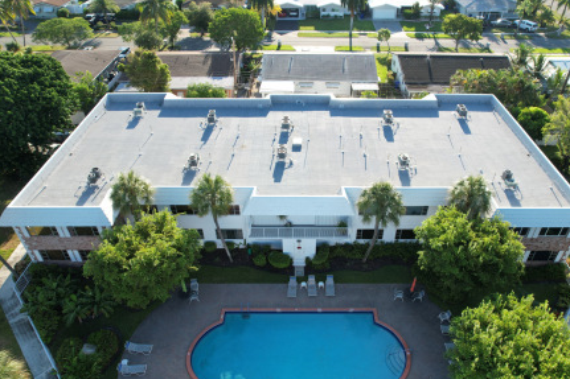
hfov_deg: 69.4
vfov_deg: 49.3
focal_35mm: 26
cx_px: 300
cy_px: 220
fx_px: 411
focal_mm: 8.38
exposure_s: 1/640
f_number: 2.8
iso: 110
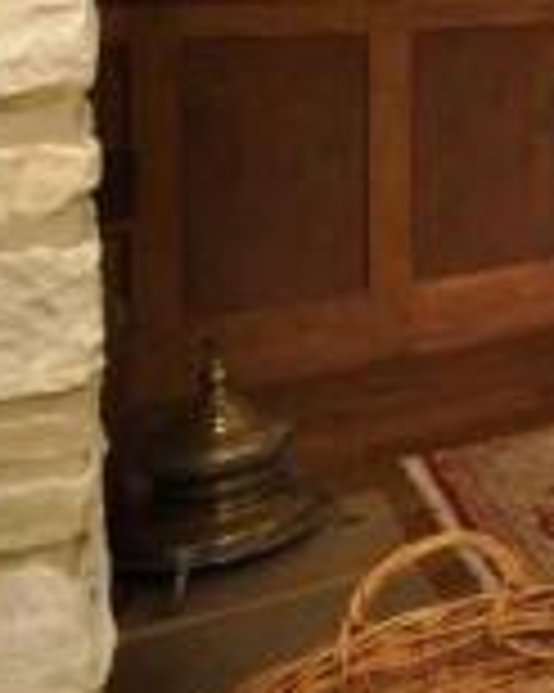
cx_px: 1414
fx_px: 1231
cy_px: -99
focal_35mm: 60
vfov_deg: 28.2
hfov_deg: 14.0
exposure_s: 1/80
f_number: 7.1
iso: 800
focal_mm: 10
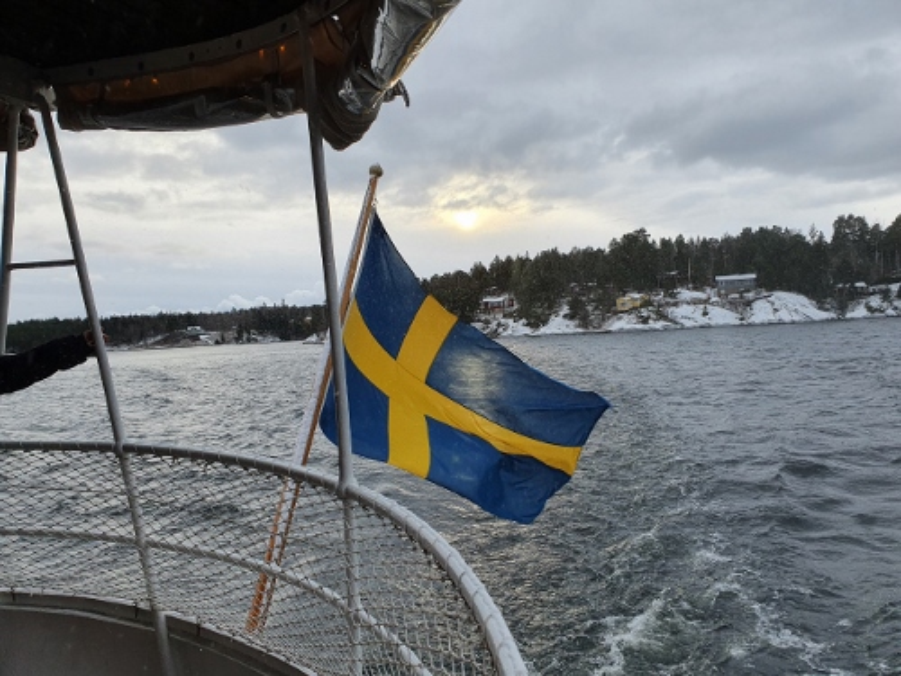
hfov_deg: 67.3
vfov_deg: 53.1
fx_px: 677
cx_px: 450
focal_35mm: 26
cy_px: 338
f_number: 2.4
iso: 50
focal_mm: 4.32
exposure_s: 1/353
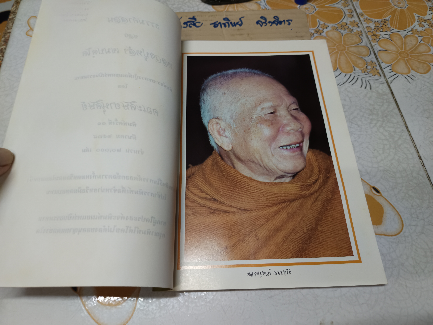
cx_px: 216
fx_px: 300
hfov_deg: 71.6
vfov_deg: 56.8
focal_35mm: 24
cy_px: 162
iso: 930
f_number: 1.7
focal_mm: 5.31
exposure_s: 1/50
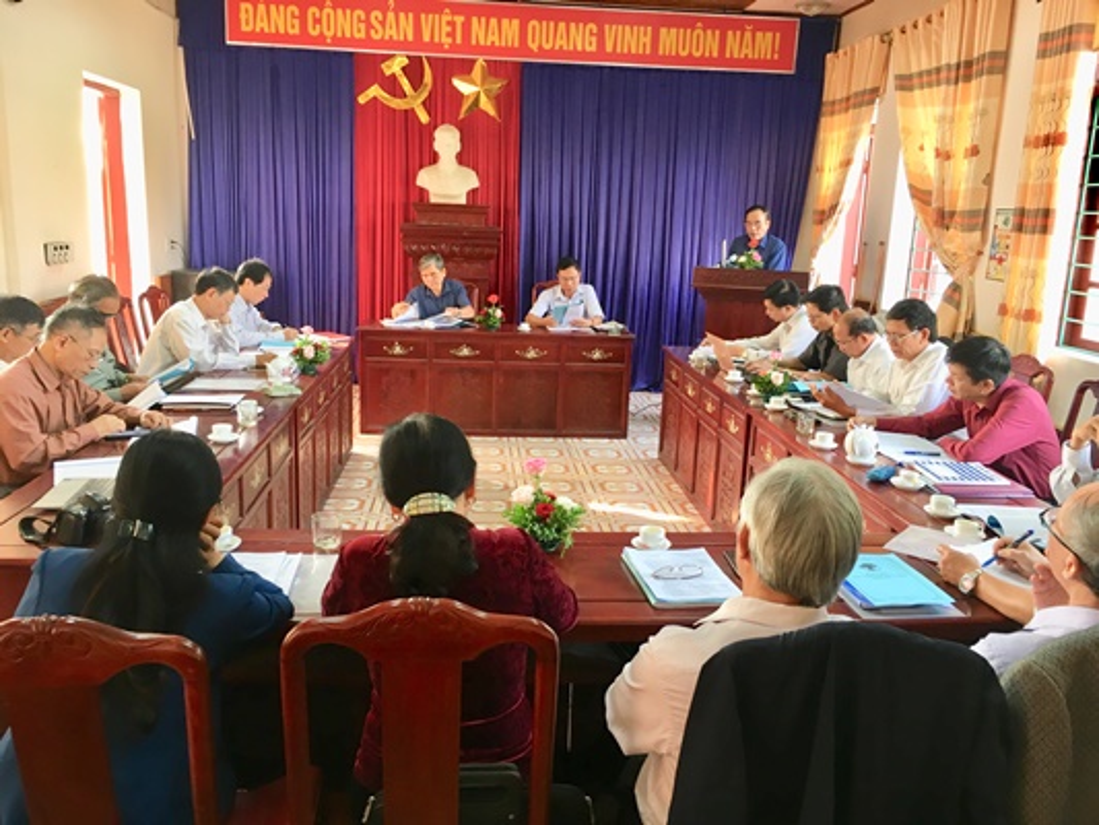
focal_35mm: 29
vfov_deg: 48.2
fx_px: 921
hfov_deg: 61.6
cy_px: 412
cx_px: 550
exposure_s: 1/33
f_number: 2.2
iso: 100
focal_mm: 4.15
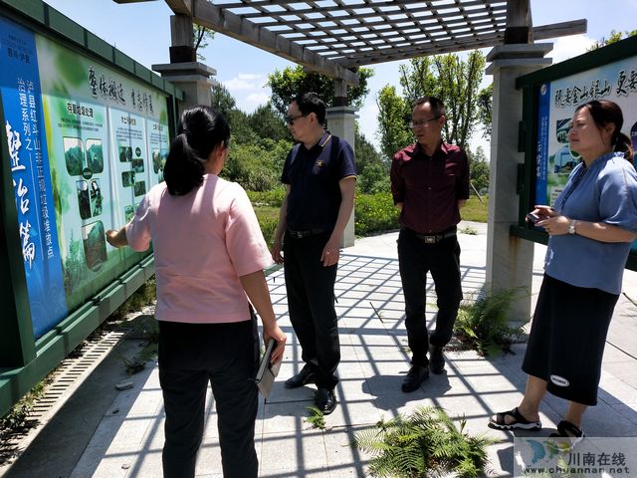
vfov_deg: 58.9
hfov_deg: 73.9
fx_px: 423
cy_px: 239
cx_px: 318
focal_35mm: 23
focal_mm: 3.99
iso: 39
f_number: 1.7
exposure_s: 1/1616
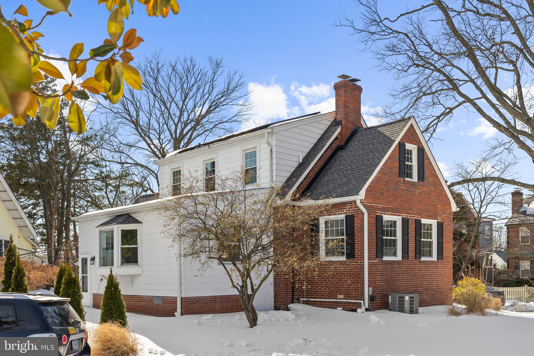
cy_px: 178
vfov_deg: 37.9
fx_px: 519
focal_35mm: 35
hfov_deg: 54.4
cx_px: 267
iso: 80
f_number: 7.1
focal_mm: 35
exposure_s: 1/125
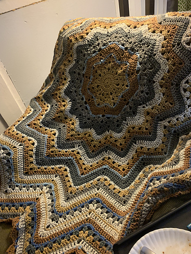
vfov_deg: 67.3
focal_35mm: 26
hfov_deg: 53.1
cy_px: 127
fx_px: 191
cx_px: 96
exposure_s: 1/30
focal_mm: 4.25
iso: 500
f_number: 1.8
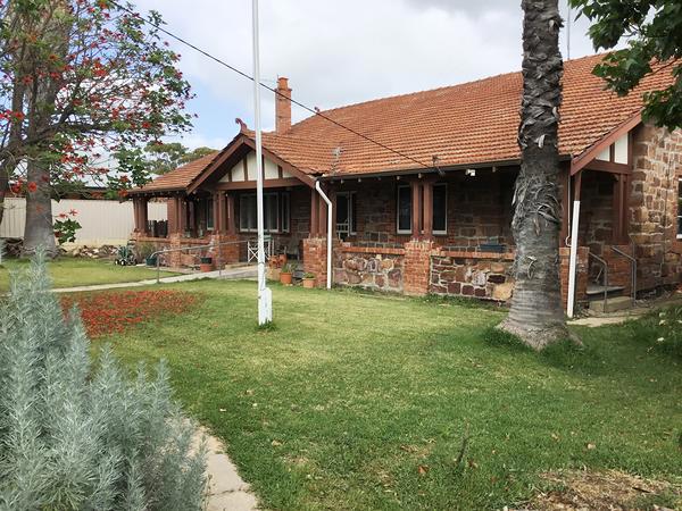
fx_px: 611
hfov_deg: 58.4
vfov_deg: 45.4
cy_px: 256
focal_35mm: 31
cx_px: 341
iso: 25
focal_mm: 3.3
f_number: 2.4
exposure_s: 1/708
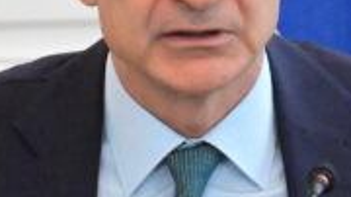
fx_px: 11618
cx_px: 708
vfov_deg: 1.0
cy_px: -26
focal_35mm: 1249
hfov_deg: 1.7
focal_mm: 140
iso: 10000
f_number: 6.3
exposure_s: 1/500
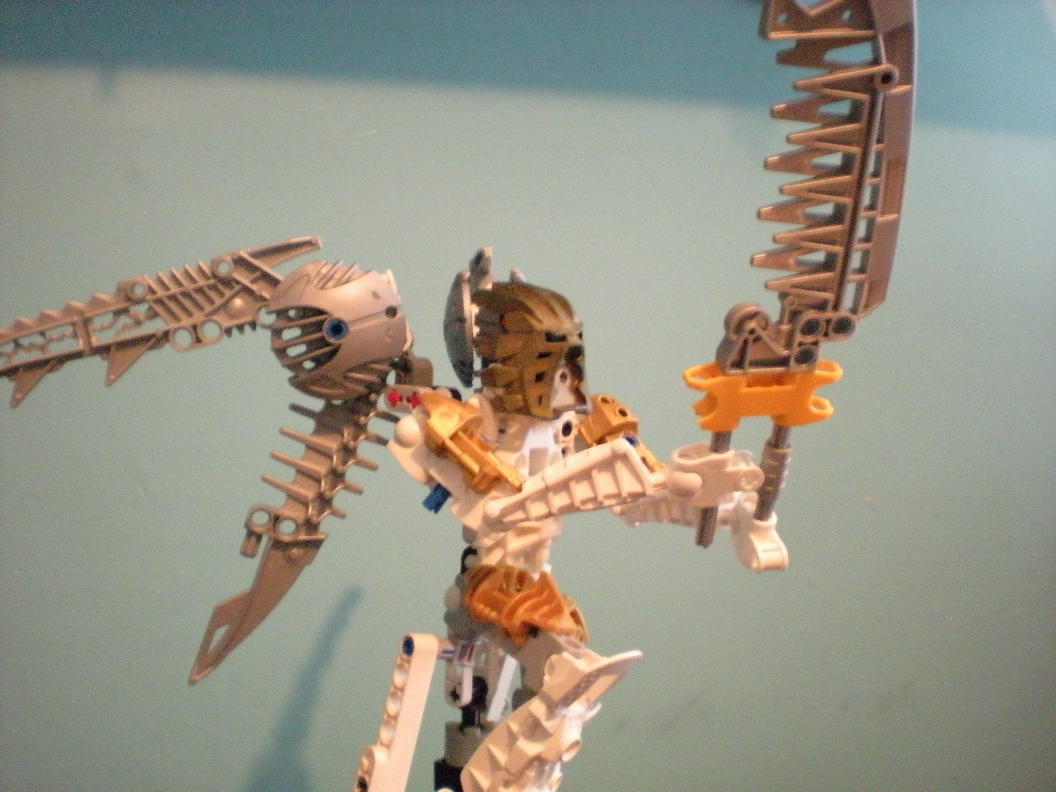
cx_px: 528
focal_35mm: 38
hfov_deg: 49.0
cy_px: 396
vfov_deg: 37.7
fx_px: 1159
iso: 800
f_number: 3.1
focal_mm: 6.3
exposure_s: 1/4.5
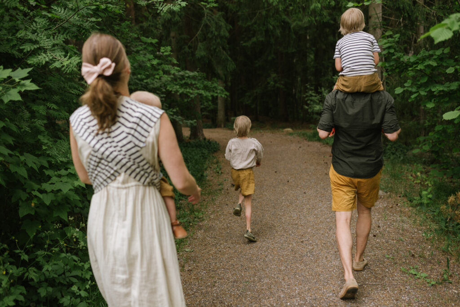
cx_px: 230
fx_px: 447
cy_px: 154
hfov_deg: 54.4
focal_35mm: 35
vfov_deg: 37.9
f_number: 2.2
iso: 250
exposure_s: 1/2000
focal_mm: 35
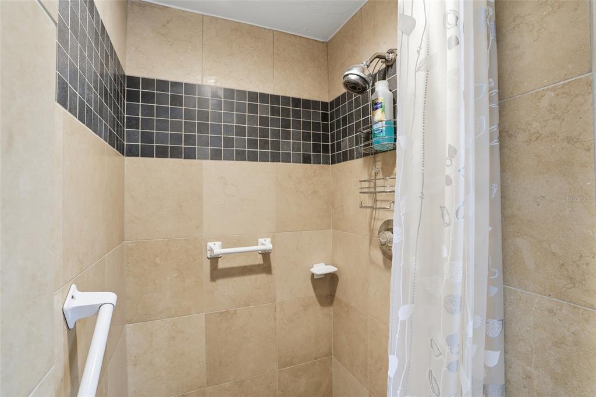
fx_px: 265
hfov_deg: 96.8
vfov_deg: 73.7
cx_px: 298
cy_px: 198
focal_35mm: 16
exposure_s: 1/13
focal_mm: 16
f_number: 9
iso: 200
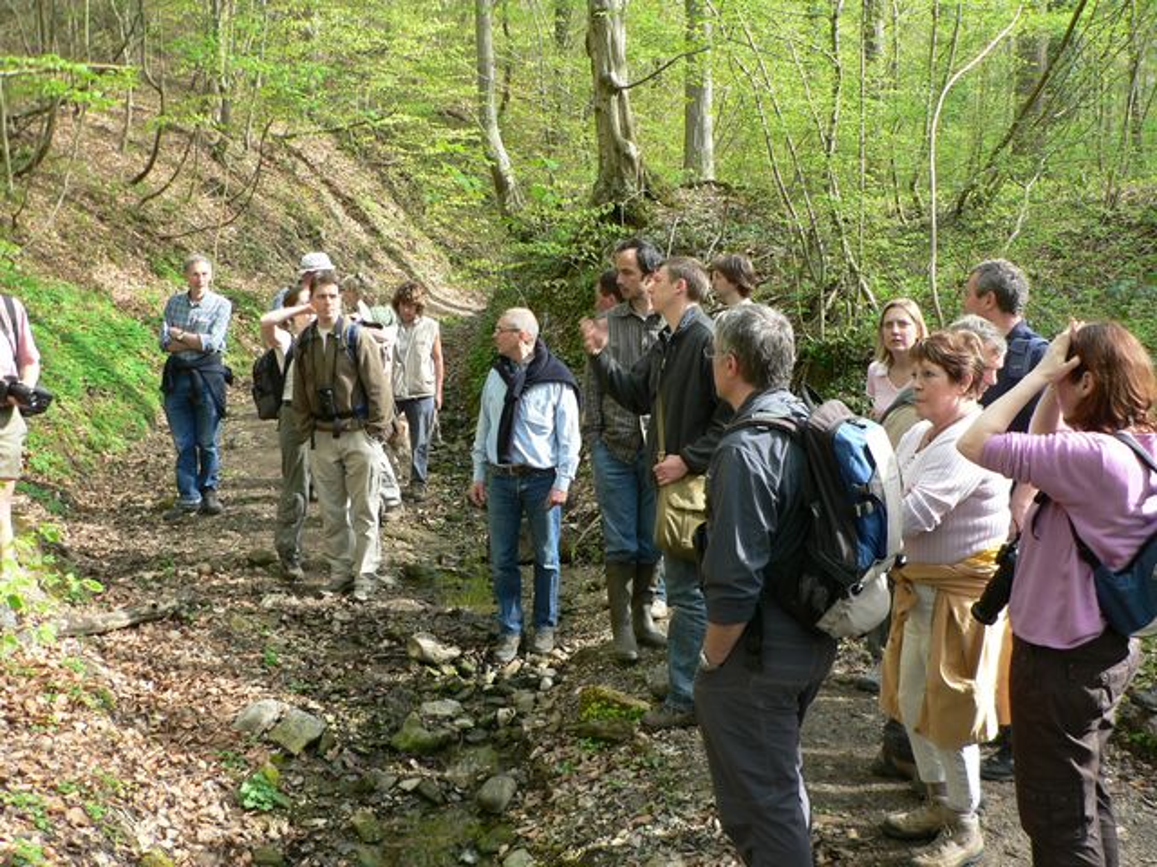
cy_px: 434
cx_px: 578
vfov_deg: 39.7
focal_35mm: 36
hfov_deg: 51.4
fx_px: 1203
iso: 80
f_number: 2.8
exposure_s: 1/80
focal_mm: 6
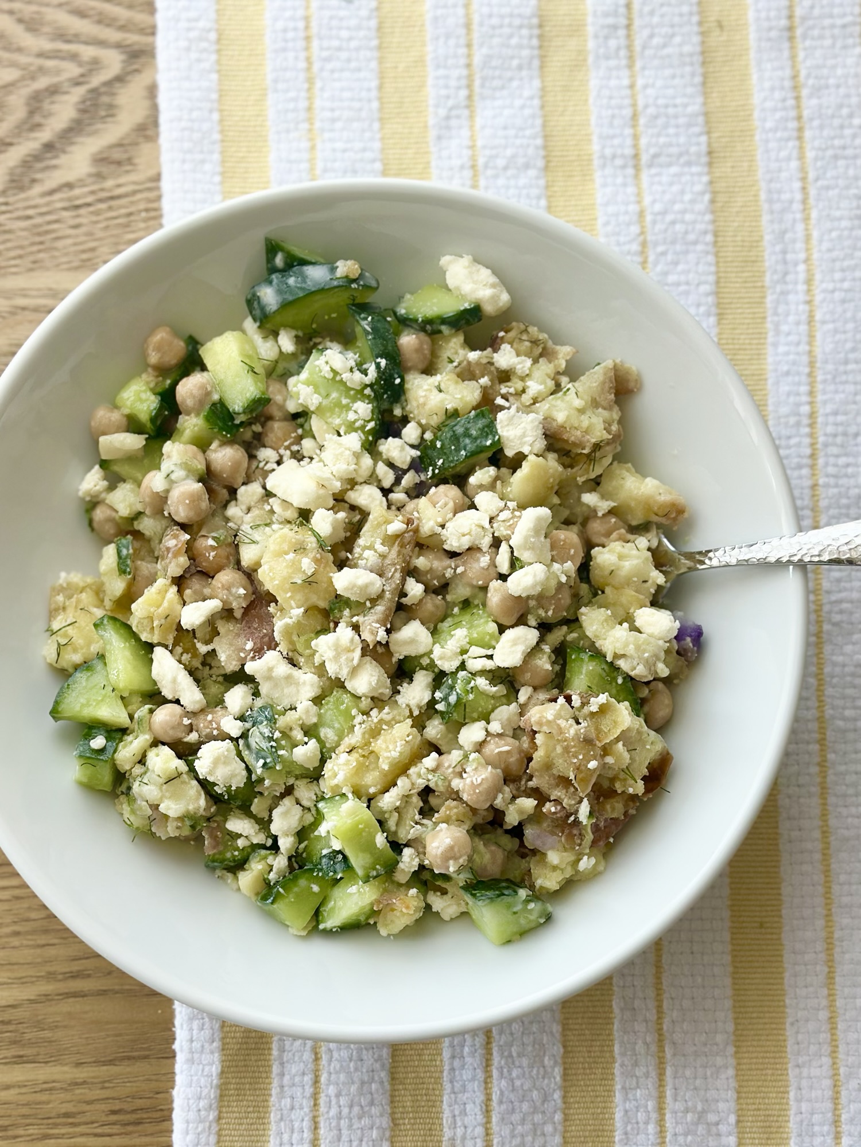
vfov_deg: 39.7
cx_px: 430
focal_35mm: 48
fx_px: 1592
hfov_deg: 30.3
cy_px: 574
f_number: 1.78
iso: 64
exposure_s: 1/121
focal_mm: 6.86
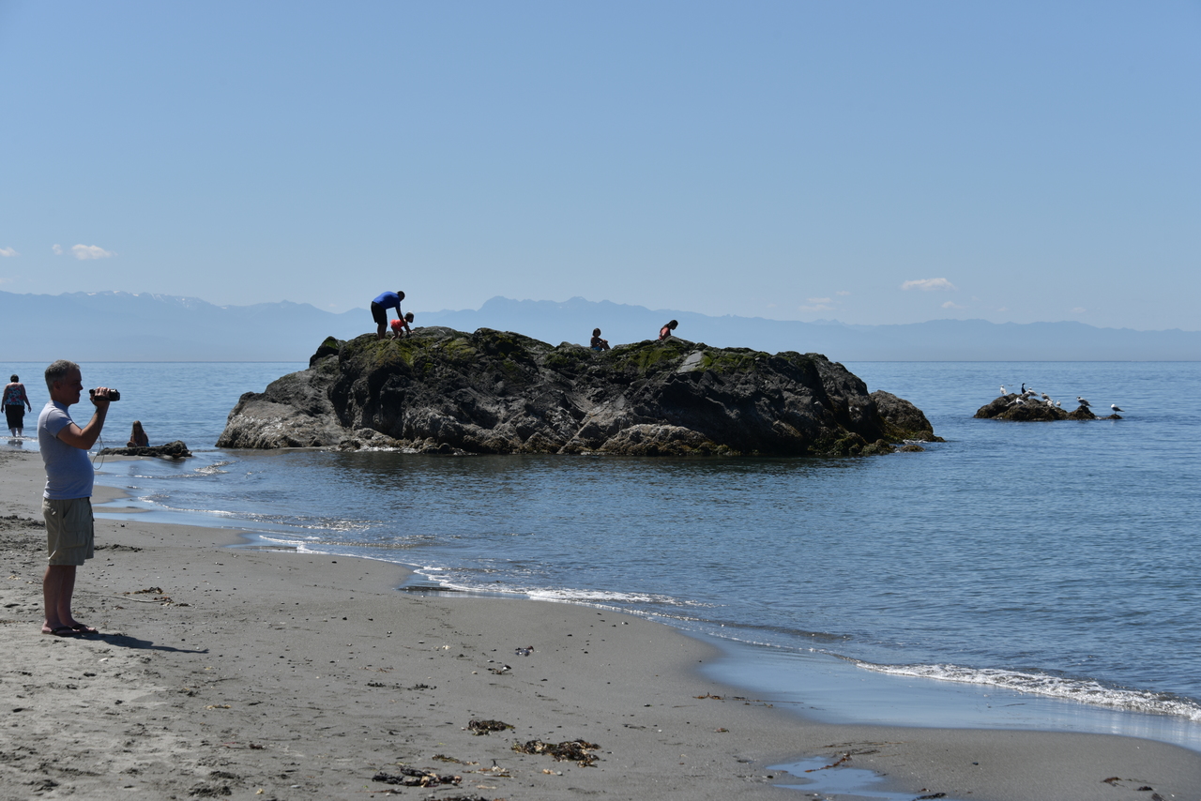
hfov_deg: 23.9
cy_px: 400
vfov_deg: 16.1
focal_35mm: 85
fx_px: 2836
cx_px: 600
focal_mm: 85
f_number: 10
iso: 100
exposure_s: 1/320
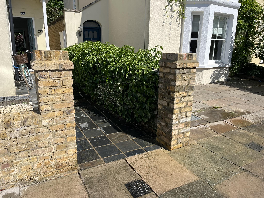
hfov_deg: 67.3
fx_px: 198
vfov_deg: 53.1
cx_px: 132
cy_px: 99
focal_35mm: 26
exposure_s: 1/3413
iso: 50
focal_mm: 5.1
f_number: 1.6
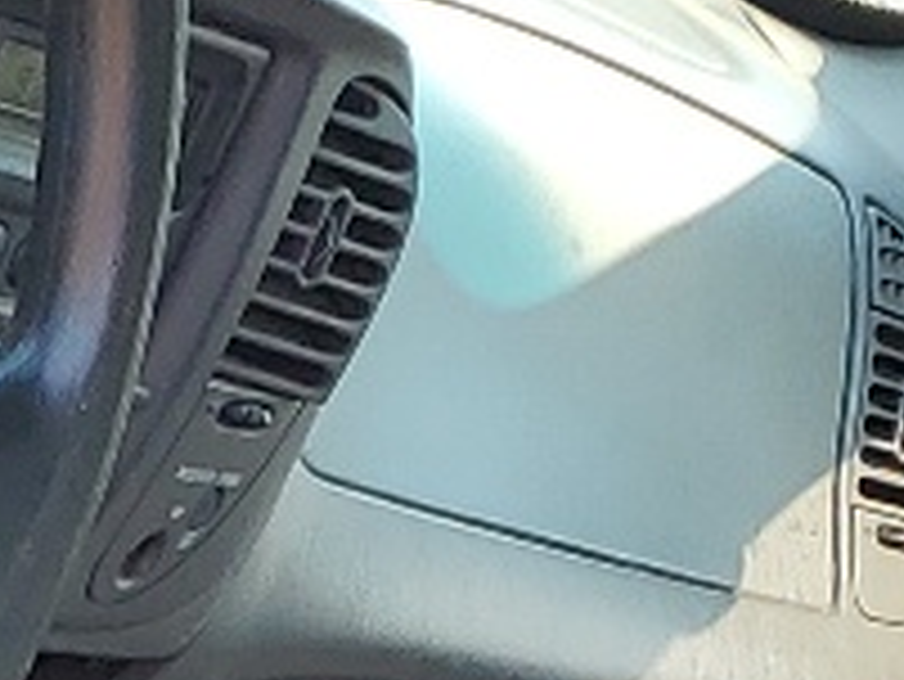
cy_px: 1504
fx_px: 5409
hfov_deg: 9.4
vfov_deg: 6.9
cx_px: -270
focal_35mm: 207
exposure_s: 1/370
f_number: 1.5
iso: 50
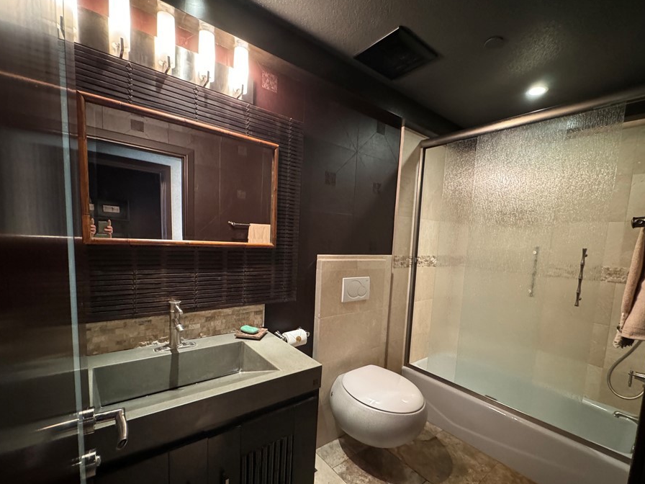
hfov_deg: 94.4
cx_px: 336
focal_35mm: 16
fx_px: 298
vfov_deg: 77.7
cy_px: 273
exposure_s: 1/40
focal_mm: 2.22
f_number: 2.2
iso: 1000
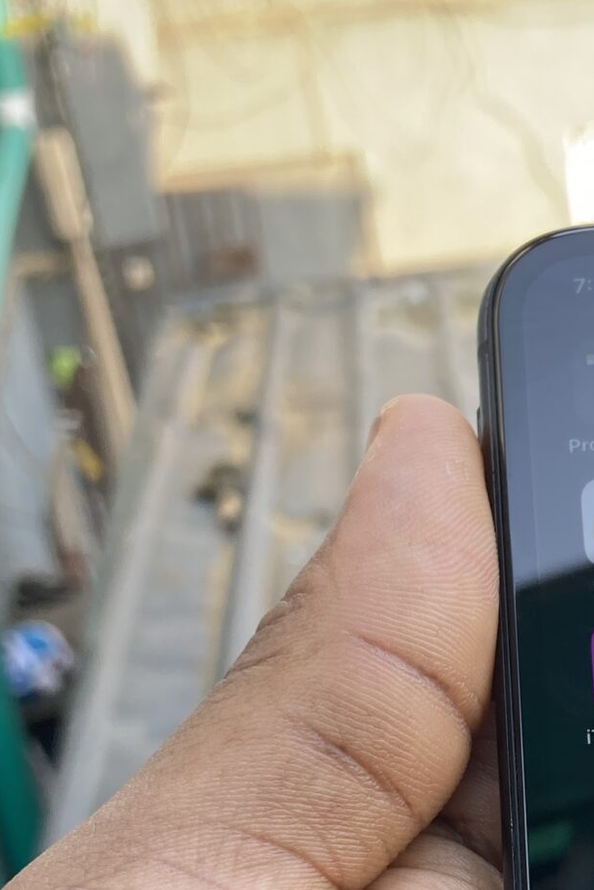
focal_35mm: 81
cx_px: 817
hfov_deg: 15.8
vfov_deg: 24.0
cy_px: 878
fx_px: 2003
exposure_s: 1/121
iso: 32
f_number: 1.8
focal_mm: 3.99
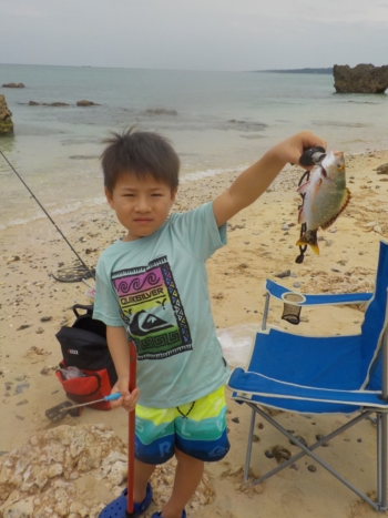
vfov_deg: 60.0
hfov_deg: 46.8
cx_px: 194
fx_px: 449
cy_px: 259
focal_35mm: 30
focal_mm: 4.1
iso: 125
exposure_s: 1/2000
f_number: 3.3
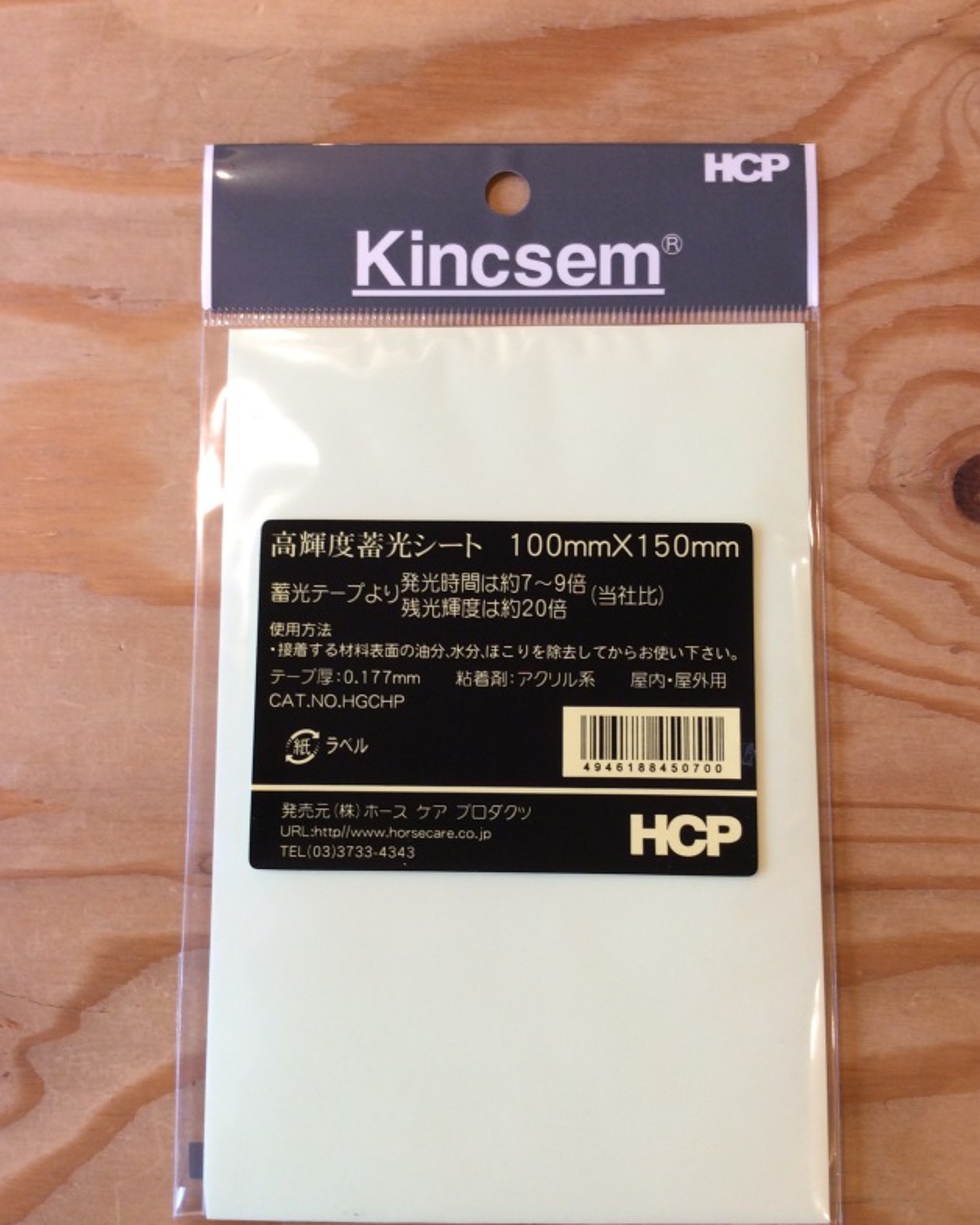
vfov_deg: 52.8
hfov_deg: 43.4
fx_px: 1233
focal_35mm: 34
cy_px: 644
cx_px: 487
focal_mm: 3.3
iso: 50
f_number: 2.4
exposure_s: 1/24
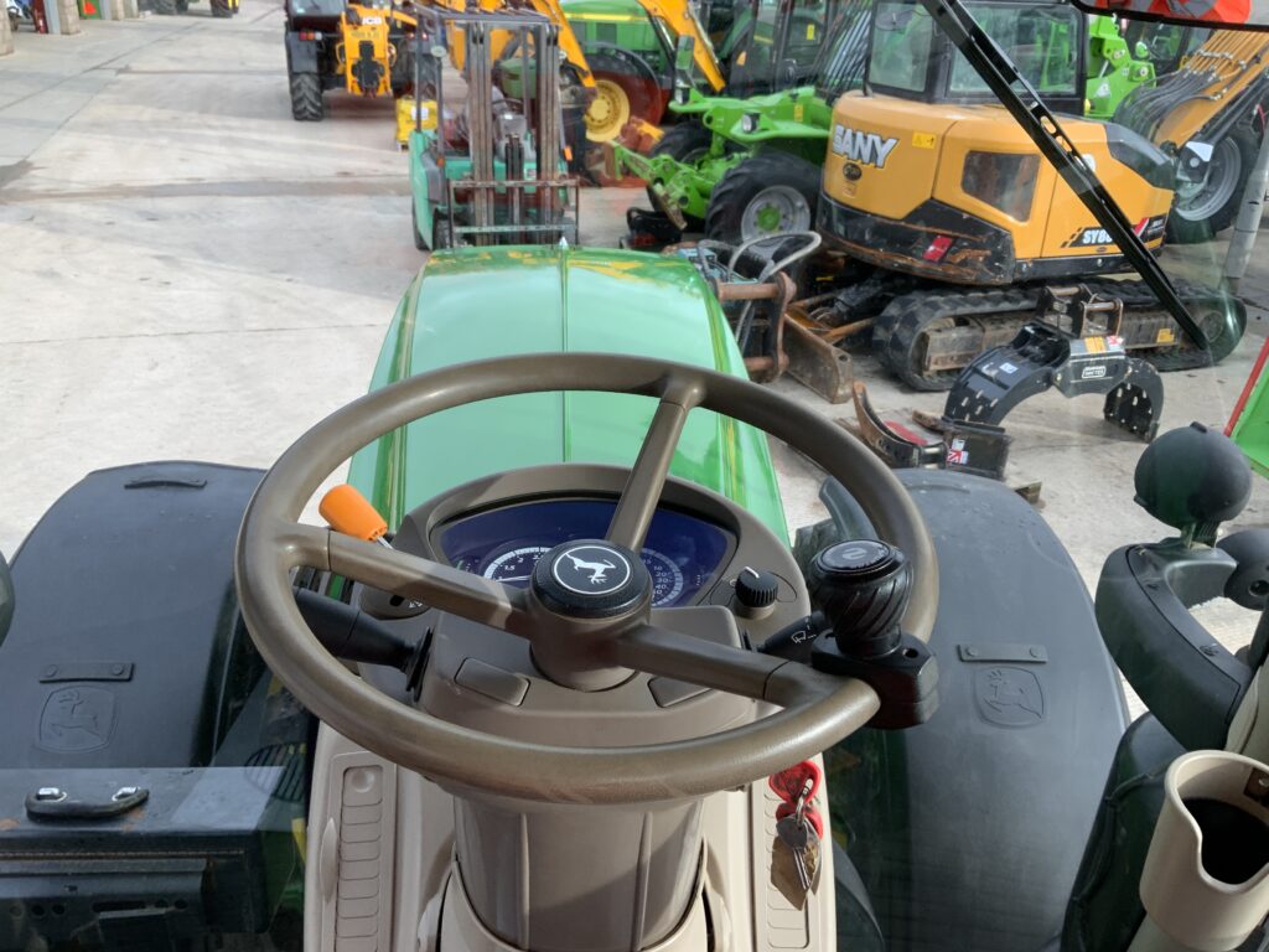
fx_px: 1063
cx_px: 634
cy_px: 476
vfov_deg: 48.2
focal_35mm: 29
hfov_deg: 61.7
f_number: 1.8
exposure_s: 1/231
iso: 16
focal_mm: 3
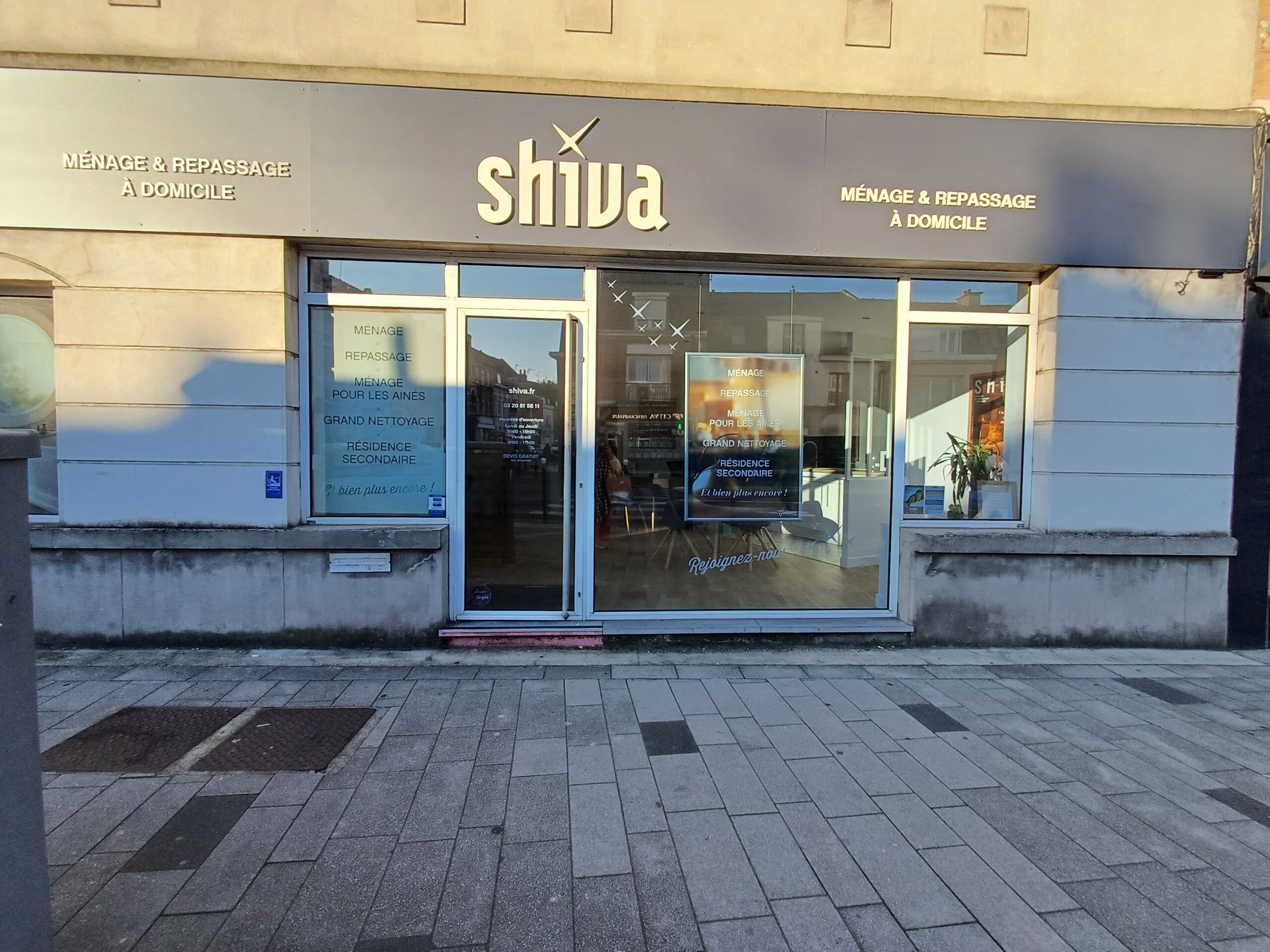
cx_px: 635
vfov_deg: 78.1
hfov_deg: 94.5
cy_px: 476
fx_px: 587
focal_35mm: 16
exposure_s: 1/656
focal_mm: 1.64
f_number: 2.2
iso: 40
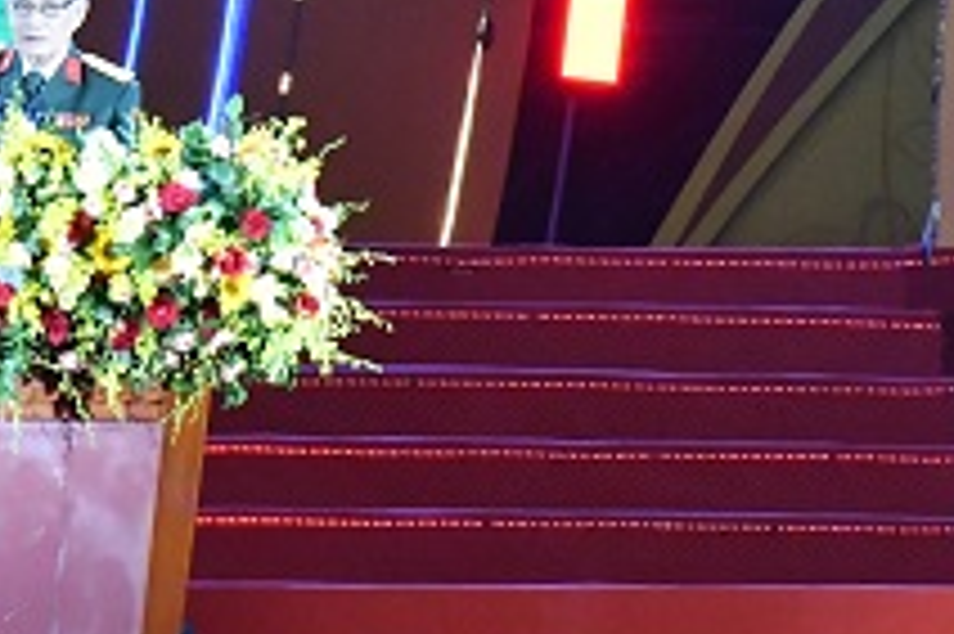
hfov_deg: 4.0
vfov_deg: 2.7
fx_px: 13504
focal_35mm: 510
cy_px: 130
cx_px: 50
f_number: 13
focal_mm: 120
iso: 11400
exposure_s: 1/200
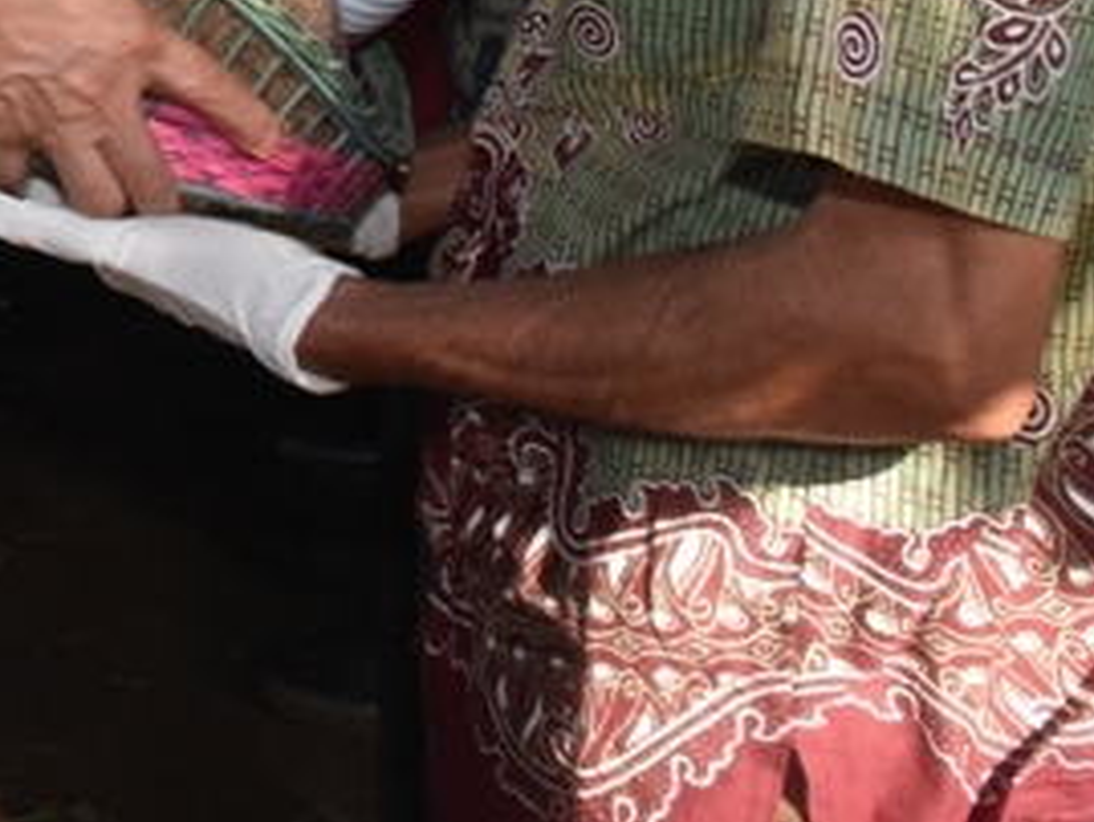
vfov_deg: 15.0
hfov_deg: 18.6
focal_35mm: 88
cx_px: -724
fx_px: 2782
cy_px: -553
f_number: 22
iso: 3200
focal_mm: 24
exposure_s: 1/200
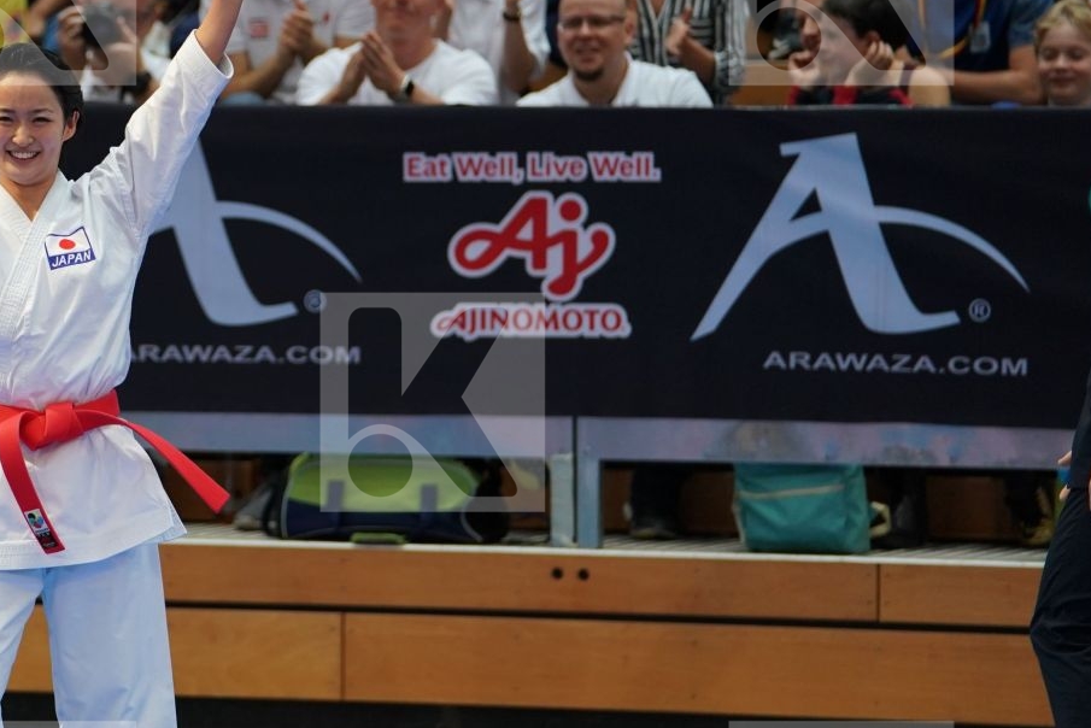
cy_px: 403
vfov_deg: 4.2
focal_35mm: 328
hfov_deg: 6.3
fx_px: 9943
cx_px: 24
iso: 1250
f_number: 2.8
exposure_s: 1/500
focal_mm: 165
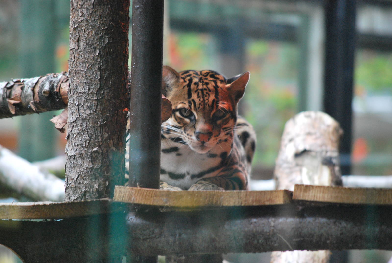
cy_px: 132
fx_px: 2943
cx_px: 196
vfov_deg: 5.1
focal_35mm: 270
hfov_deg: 7.6
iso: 800
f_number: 5.6
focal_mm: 180
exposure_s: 1/30
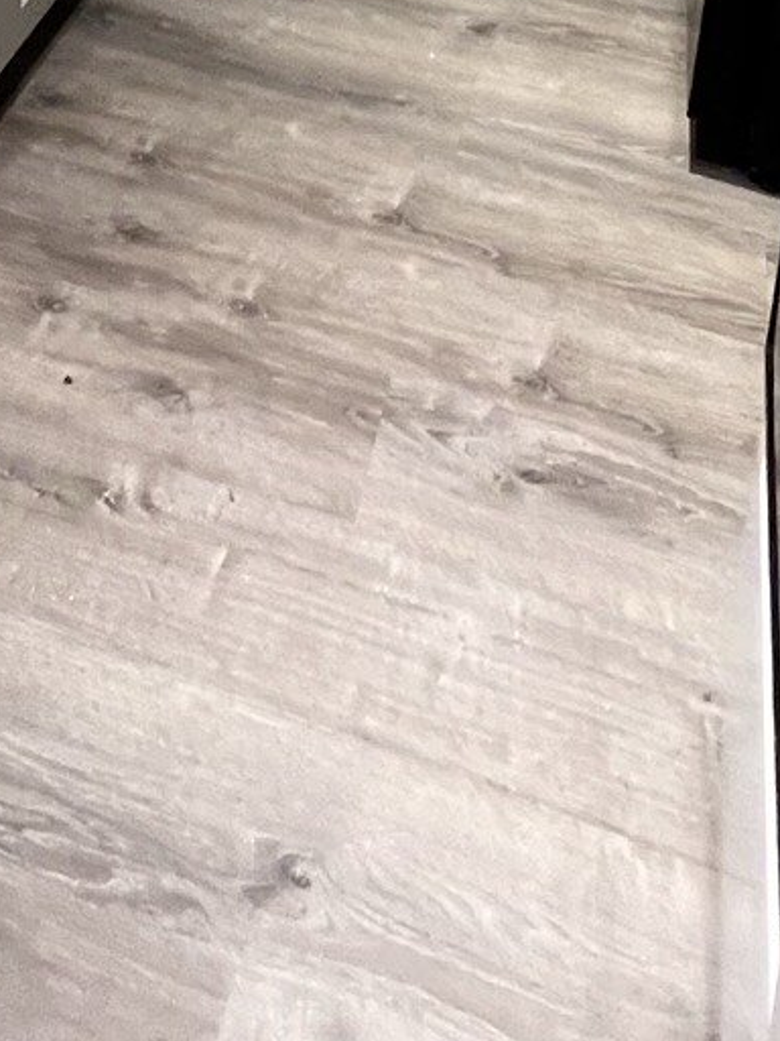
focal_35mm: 52
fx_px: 1562
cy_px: -649
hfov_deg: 27.2
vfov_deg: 24.7
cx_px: 104
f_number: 1.8
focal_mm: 1.57
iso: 500
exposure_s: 1/60
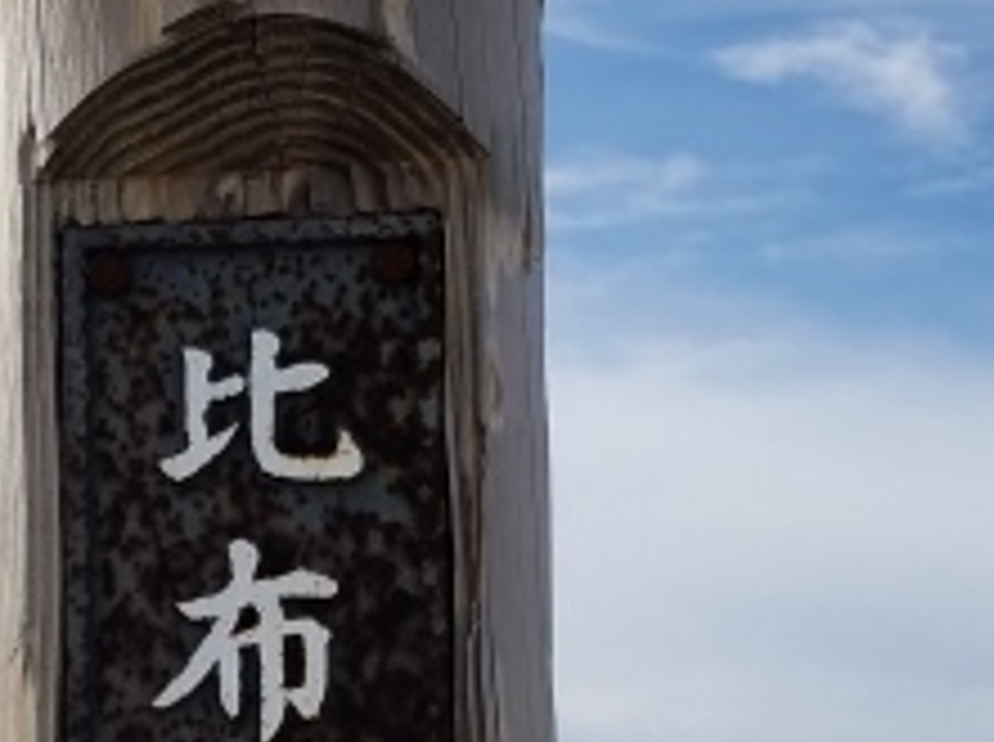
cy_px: 645
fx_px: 2465
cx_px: 243
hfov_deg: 22.6
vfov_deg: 16.9
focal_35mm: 86
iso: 50
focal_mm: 4.2
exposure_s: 1/4272
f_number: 1.7
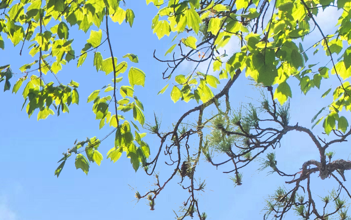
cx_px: 34
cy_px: 645
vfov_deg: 10.3
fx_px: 899
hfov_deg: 21.6
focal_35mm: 94
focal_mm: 8
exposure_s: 1/320
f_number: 5.6
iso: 200
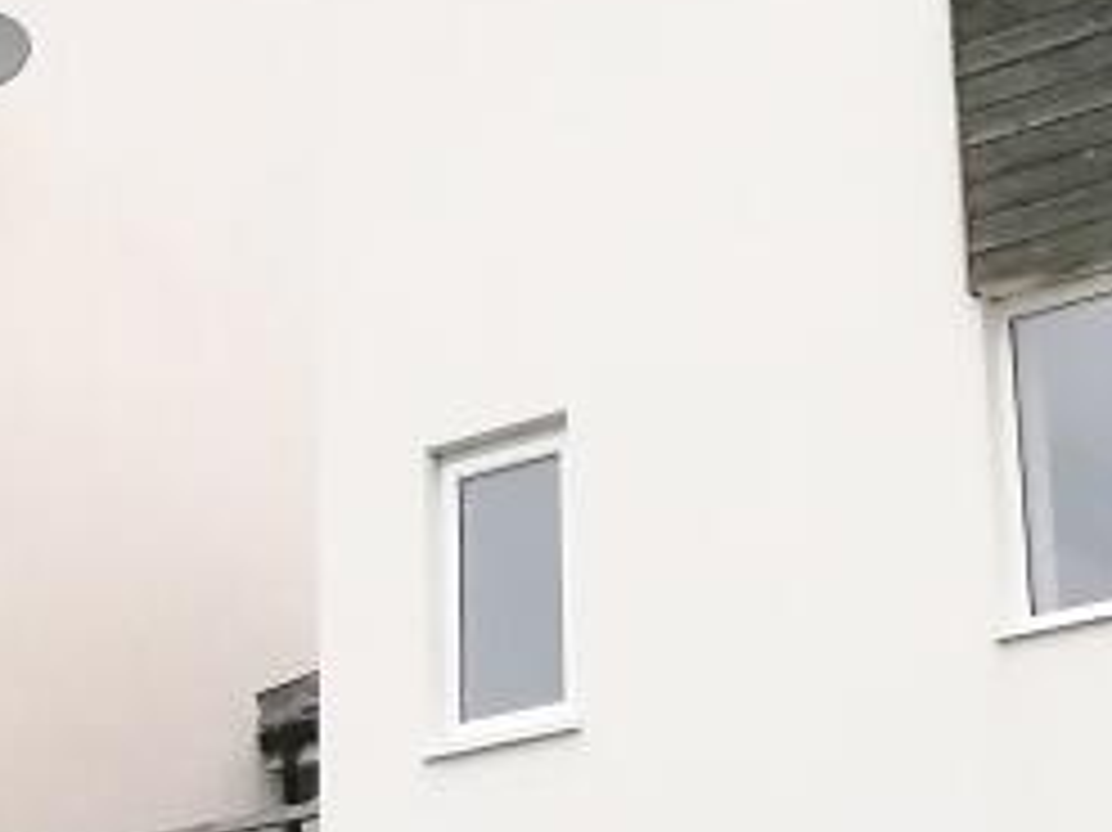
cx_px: 410
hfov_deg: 17.5
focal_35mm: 112
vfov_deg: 13.2
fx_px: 3596
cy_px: 436
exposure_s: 1/3436
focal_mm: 4.75
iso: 400
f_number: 1.8
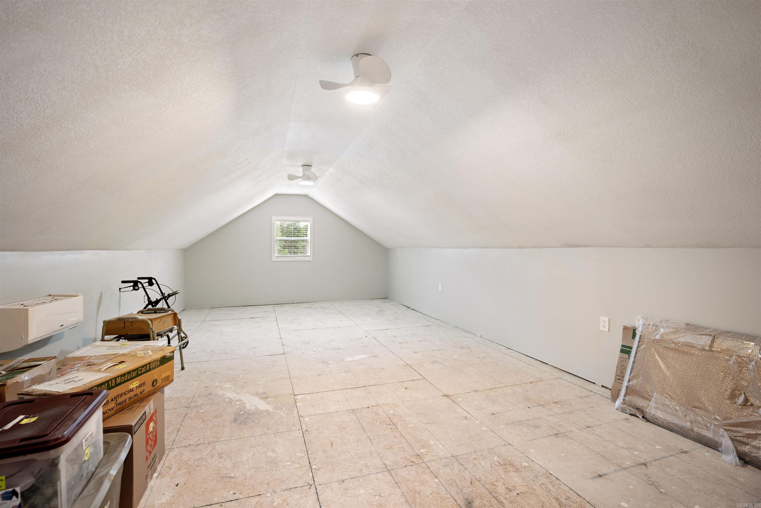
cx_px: 380
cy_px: 254
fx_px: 338
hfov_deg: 96.7
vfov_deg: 73.7
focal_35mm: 16
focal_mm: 16
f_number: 5.6
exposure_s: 1/8
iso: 1000
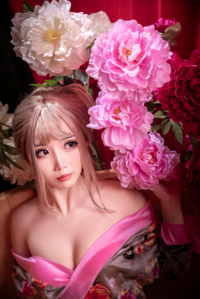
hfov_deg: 21.9
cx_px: 100
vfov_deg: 32.4
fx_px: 516
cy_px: 150
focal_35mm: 62
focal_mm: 62
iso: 100
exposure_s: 1/200
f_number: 4
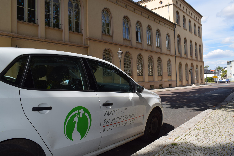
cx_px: 117
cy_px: 78
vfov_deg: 43.6
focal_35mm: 30
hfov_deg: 61.9
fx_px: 195
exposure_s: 1/200
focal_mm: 20
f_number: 8
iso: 100
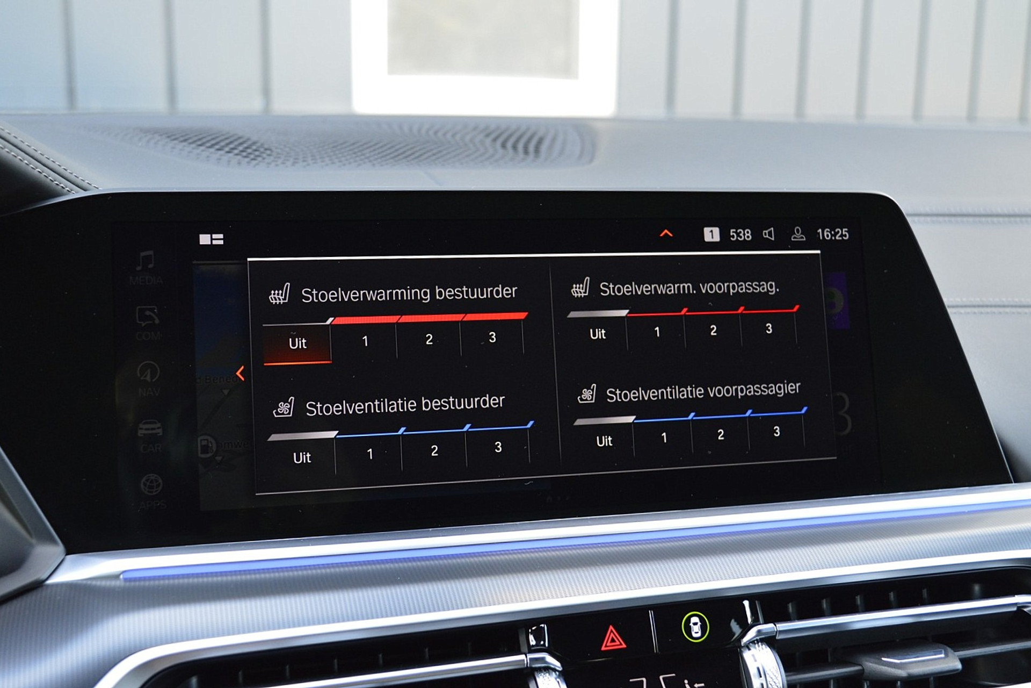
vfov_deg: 34.2
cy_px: 344
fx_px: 1117
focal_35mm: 39
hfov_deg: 49.6
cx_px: 516
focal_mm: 26
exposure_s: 1/60
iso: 800
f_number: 5.6
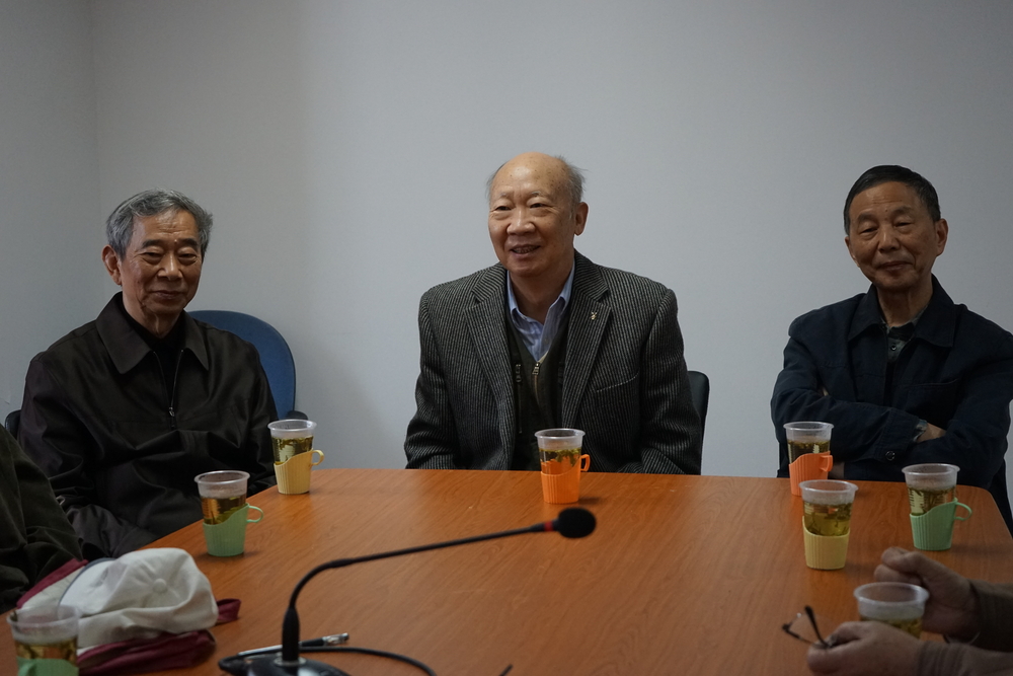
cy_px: 338
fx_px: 1970
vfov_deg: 19.5
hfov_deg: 28.8
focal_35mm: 70
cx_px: 506
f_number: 5.6
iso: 2500
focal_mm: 70
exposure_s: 1/160
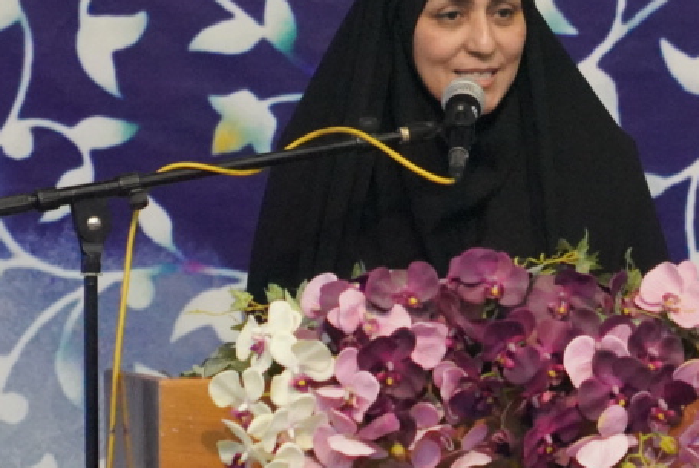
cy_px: 38
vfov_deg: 1.6
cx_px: 497
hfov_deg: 2.4
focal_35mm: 851
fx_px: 16539
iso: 12800
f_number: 6.3
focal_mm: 240
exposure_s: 1/200
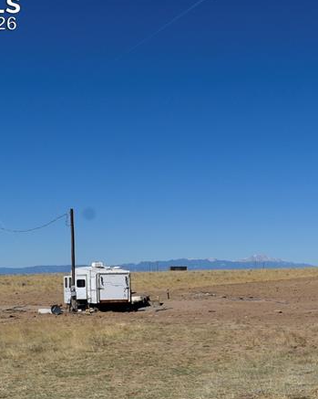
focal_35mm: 66
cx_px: 304
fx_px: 777
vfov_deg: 28.4
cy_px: 291
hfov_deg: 22.4
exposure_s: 1/500
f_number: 11
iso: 100
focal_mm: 20
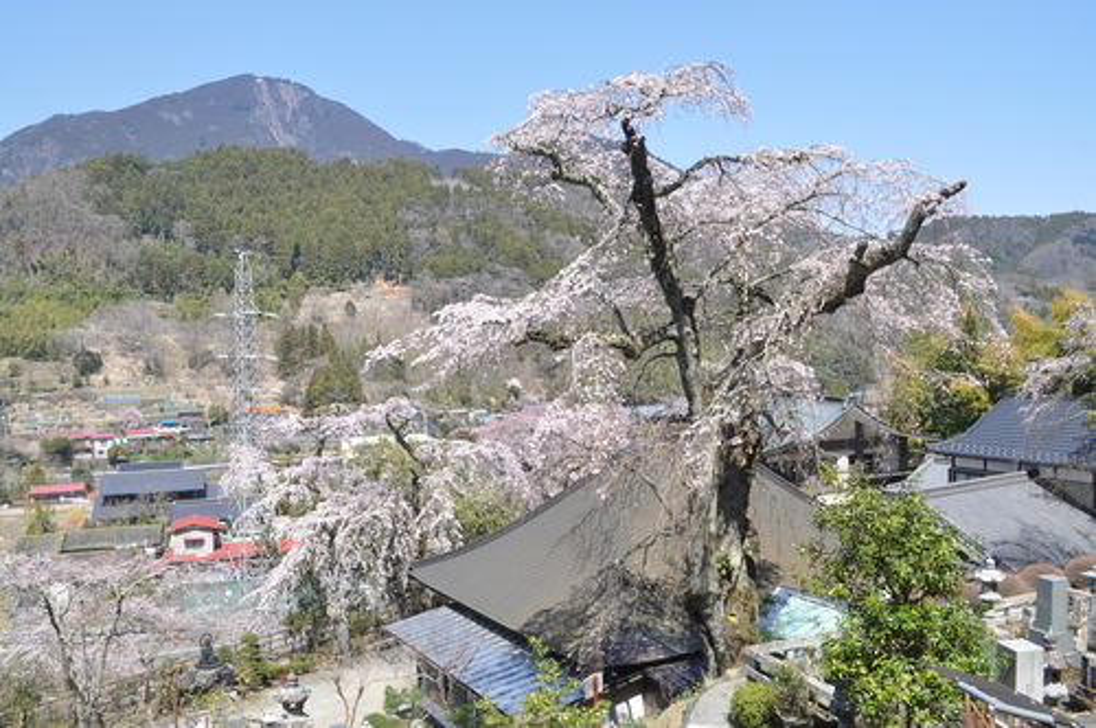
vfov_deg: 43.5
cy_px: 364
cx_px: 548
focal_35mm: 30
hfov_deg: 62.0
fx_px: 912
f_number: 10
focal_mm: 20
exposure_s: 1/160
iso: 200
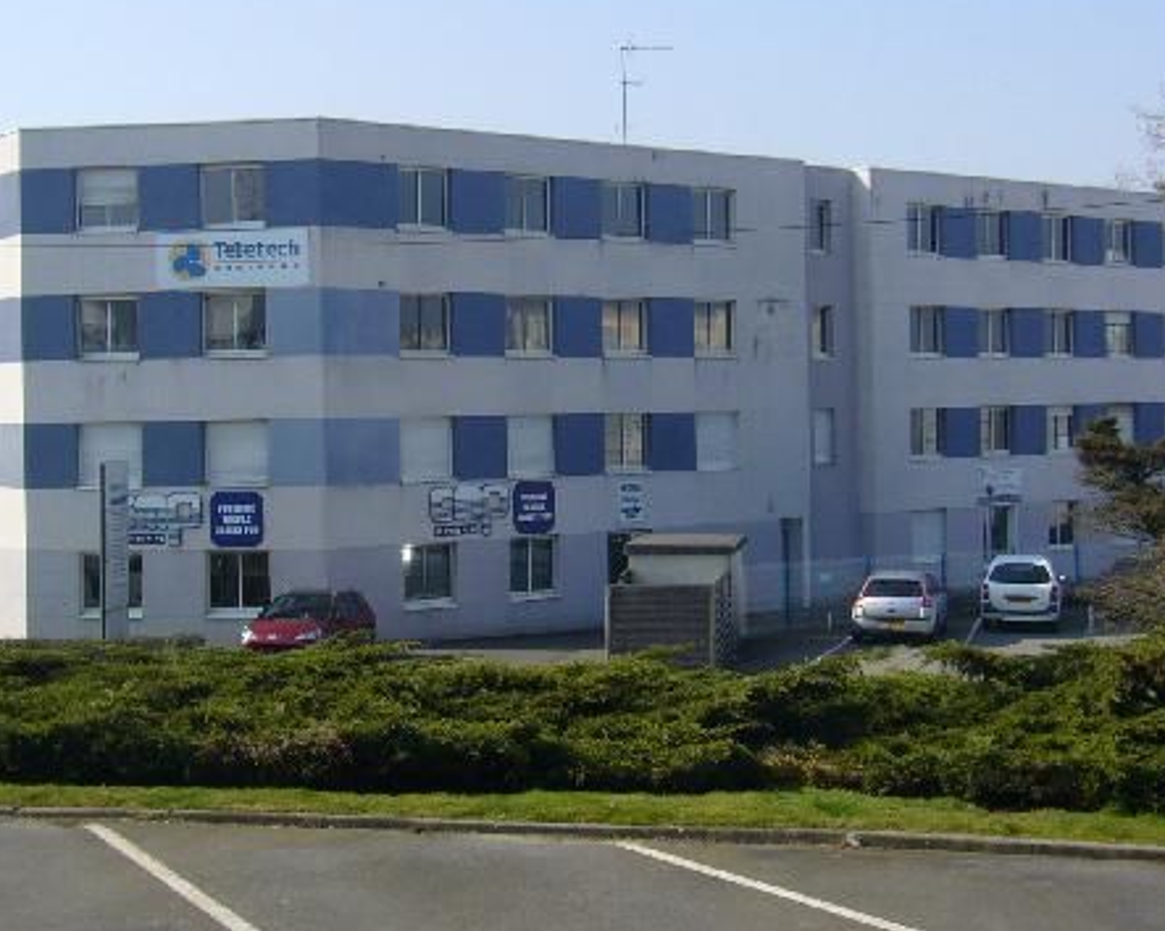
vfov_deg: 27.6
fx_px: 1896
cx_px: 568
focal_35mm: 55
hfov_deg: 34.2
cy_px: 387
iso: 80
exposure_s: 1/320
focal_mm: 5.8
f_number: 5.6
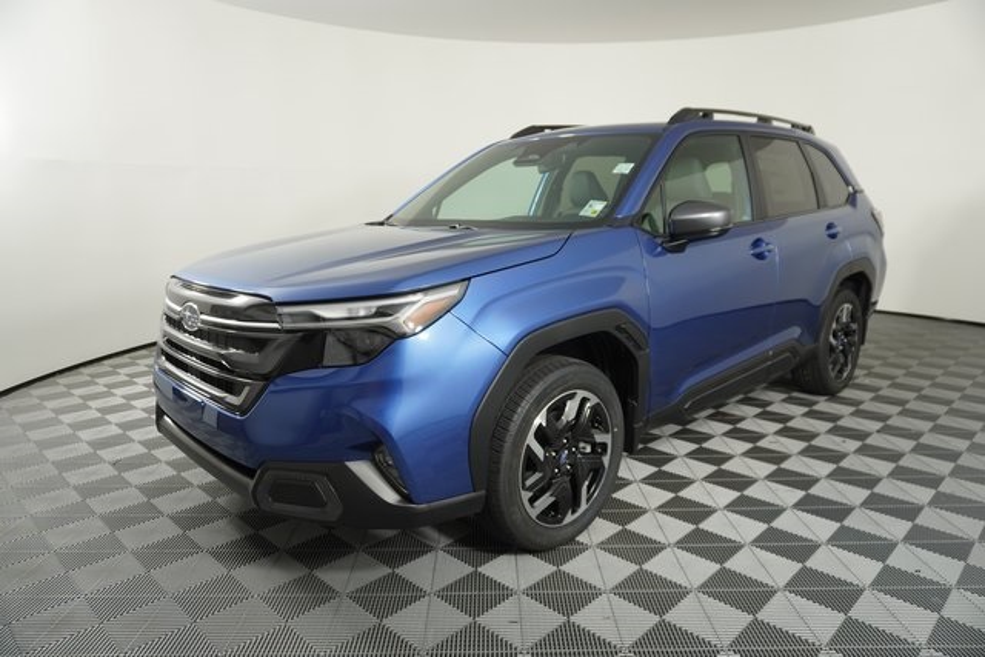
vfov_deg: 53.2
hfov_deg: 73.7
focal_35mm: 24
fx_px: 657
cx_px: 492
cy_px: 328
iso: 320
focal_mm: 16
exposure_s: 1/160
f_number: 4
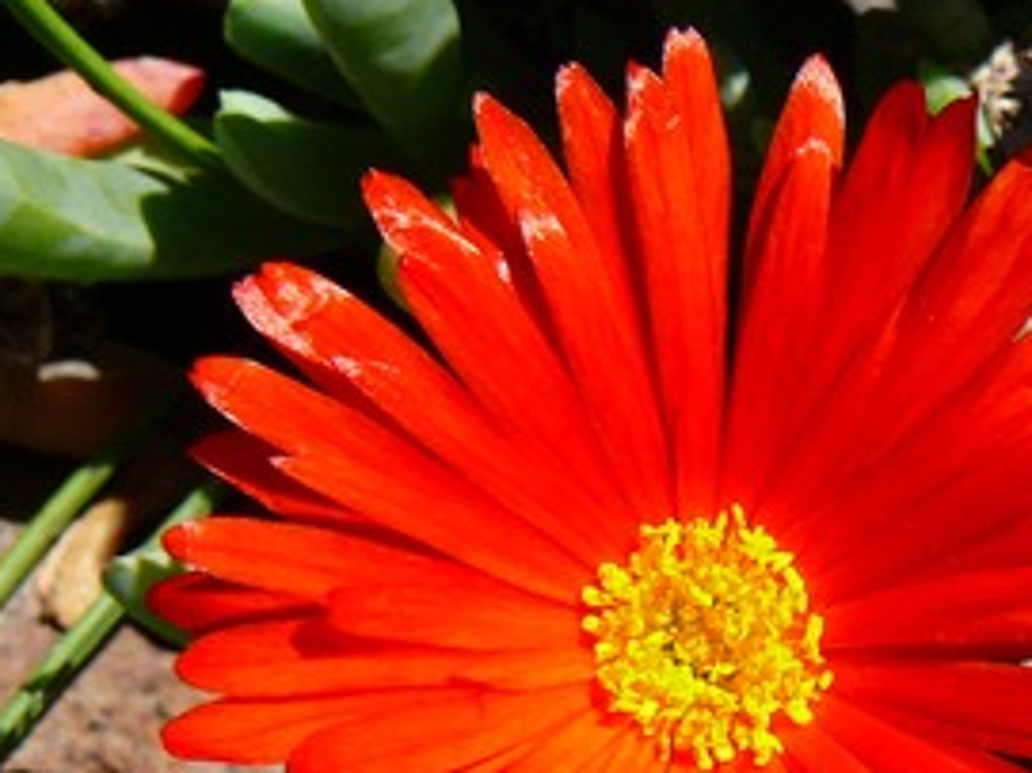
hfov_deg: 18.8
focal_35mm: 97
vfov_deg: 14.8
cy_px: 868
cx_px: 1348
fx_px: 2891
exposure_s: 1/400
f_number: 5.6
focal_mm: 7.4
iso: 100
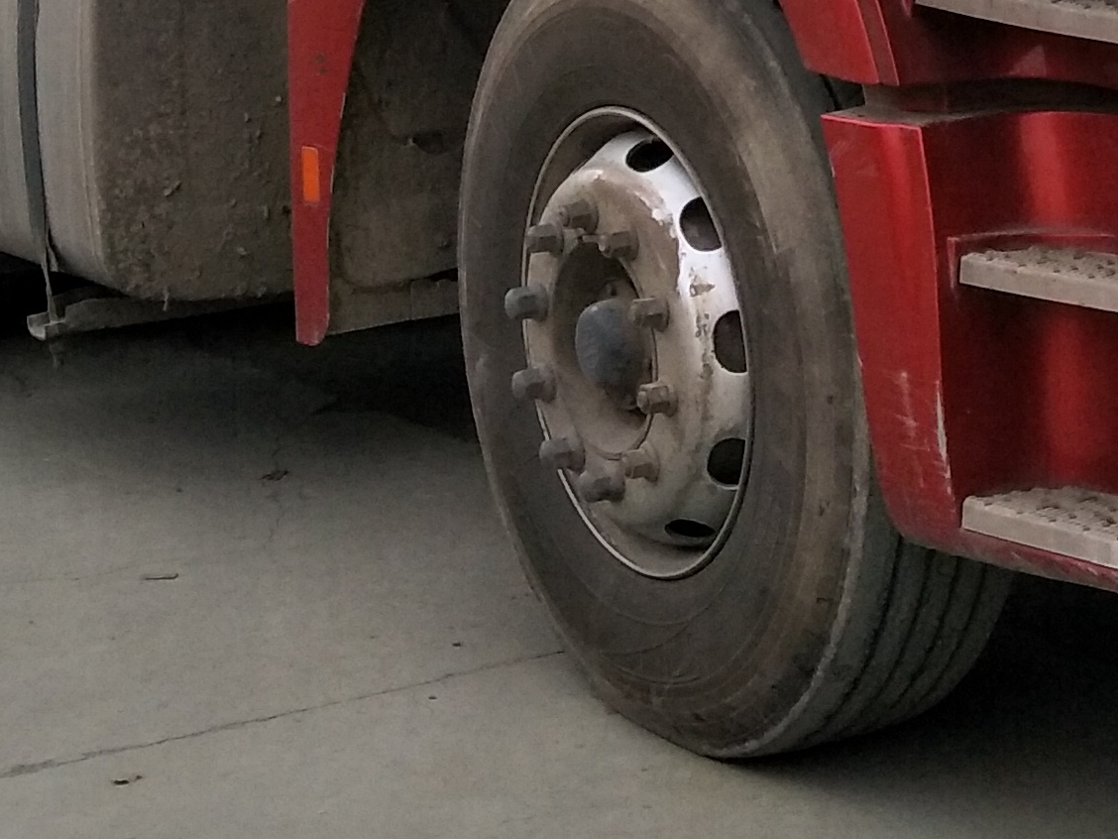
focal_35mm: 98
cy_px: -420
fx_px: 3165
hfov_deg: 19.9
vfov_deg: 14.1
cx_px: 862
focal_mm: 4.1
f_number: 1.7
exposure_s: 1/1641
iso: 104
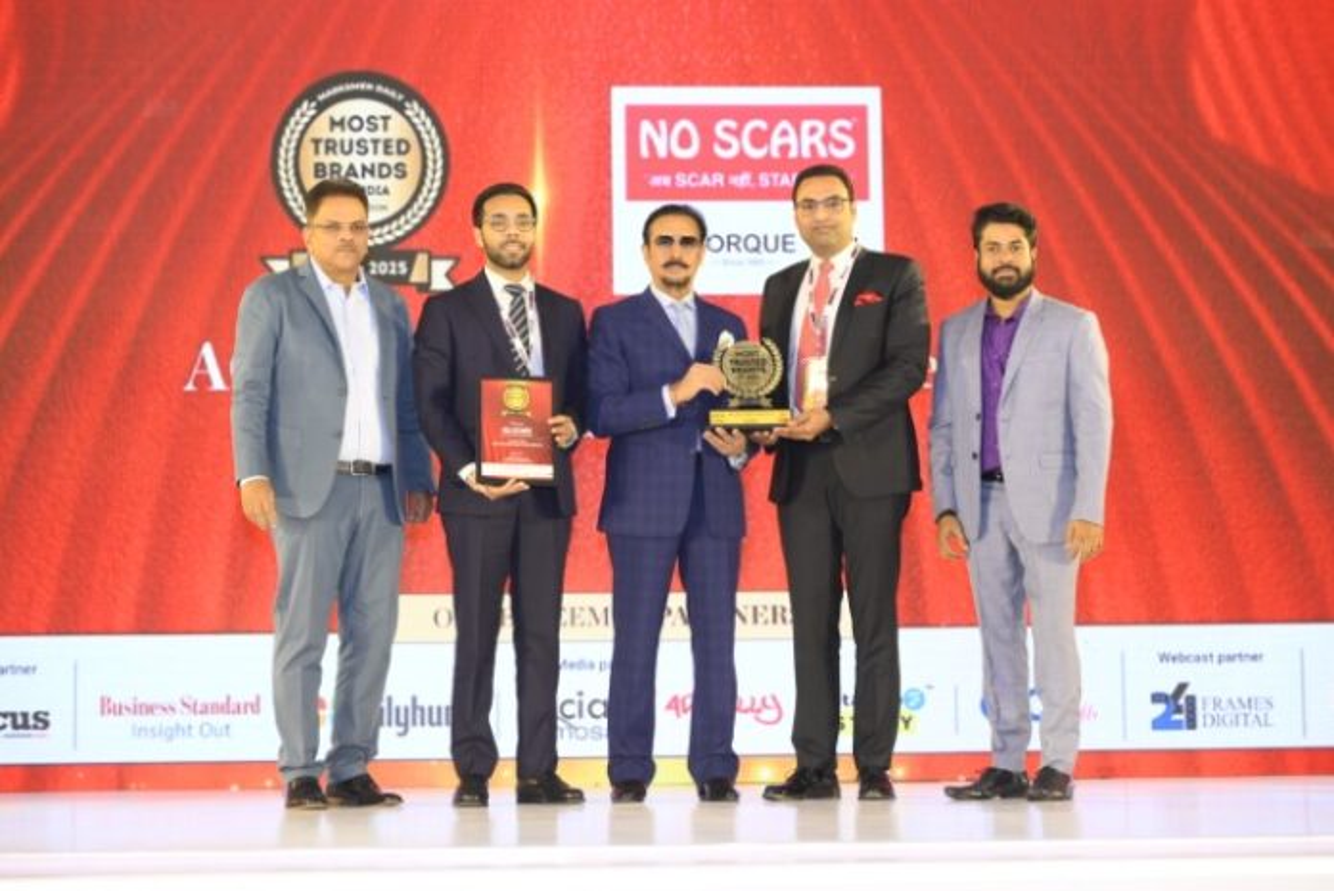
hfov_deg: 30.1
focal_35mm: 67
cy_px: 446
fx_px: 2484
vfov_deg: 20.3
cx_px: 667
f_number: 4.5
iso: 1250
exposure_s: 1/200
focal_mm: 67
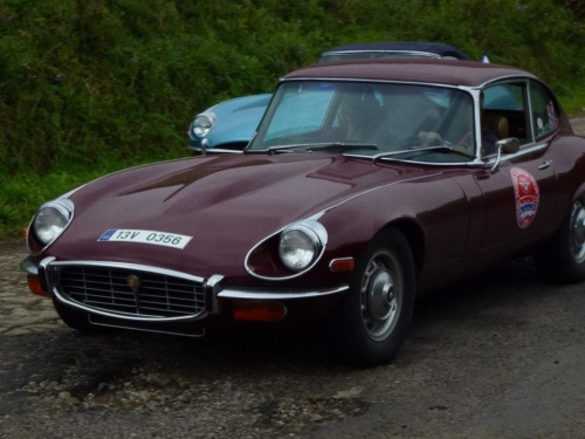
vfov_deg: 14.2
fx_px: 1758
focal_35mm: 104
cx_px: 292
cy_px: 220
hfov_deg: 18.9
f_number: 5
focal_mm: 18.7
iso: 100
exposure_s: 1/125
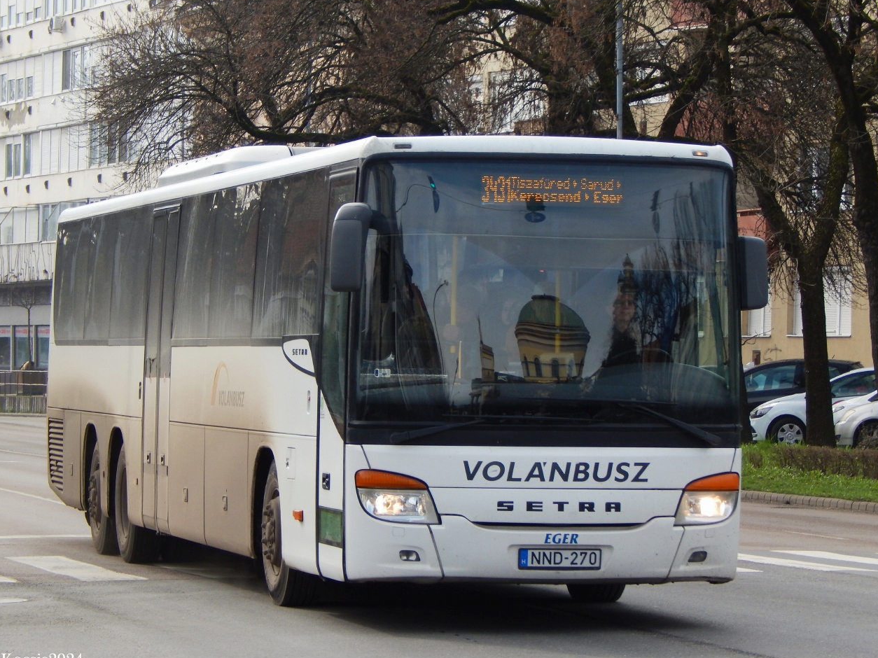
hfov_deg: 11.8
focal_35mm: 168
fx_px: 4260
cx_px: 453
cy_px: 331
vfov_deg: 8.8
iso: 125
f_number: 5.1
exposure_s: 1/320
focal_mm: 28.7
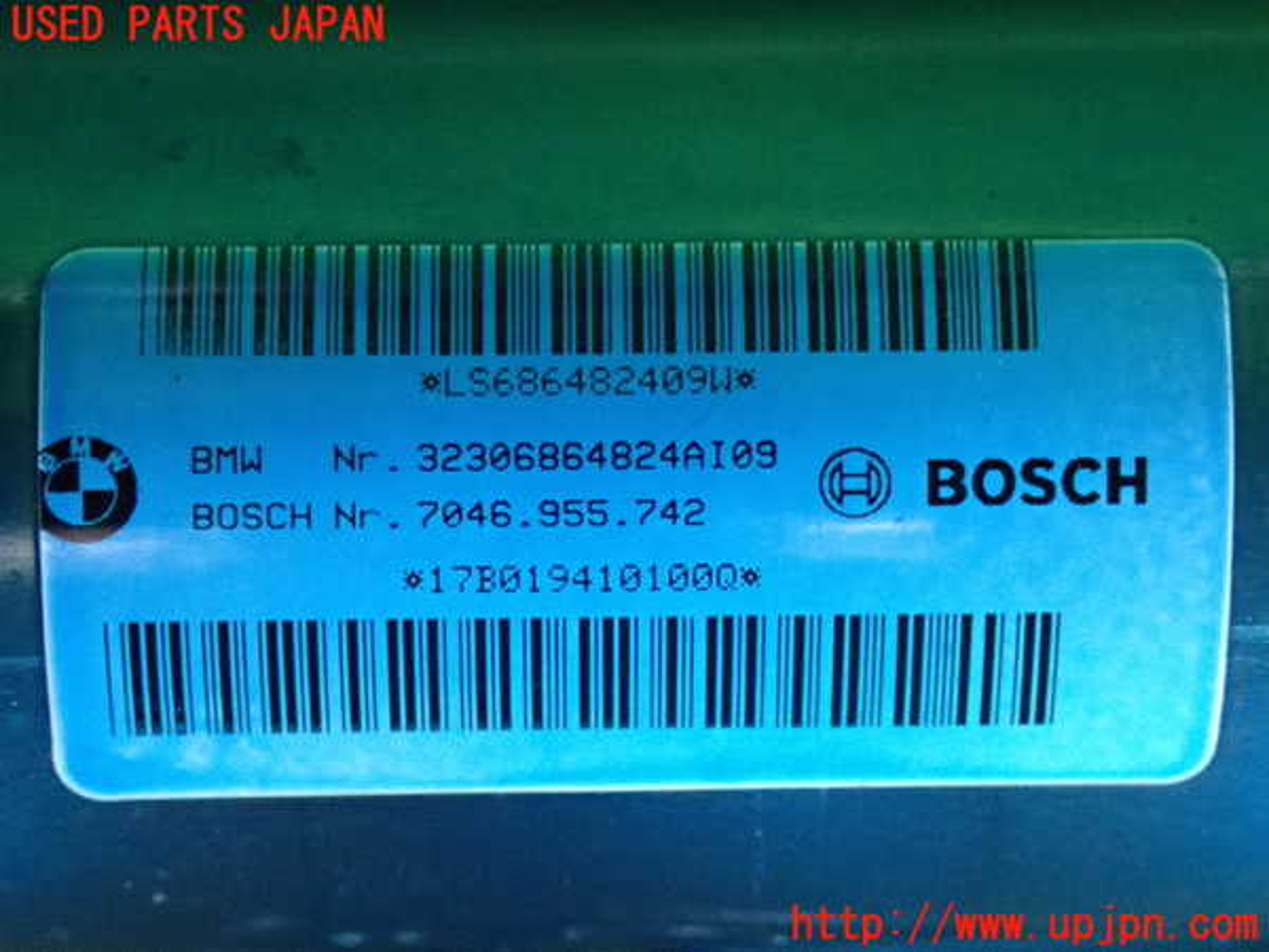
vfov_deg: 20.7
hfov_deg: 27.4
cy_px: 476
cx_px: 634
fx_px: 2603
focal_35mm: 71
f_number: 3.9
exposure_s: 1/125
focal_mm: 12.73
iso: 2500
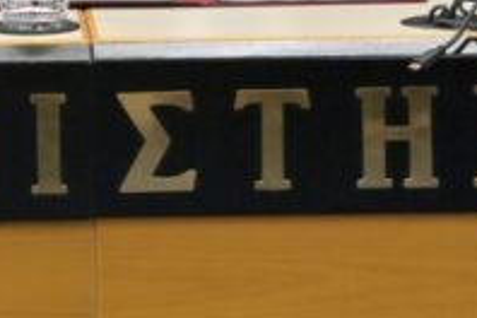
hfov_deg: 8.9
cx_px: -7
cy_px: -141
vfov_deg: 5.9
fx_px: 3047
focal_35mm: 230
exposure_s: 1/125
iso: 720
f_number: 4
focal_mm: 38
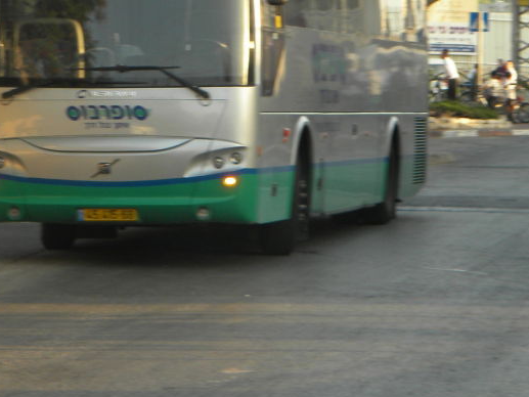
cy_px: 98
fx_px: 3179
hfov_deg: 9.5
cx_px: 151
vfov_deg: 7.1
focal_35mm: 208
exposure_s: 1/78.6
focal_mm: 19
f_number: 4.7
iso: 80
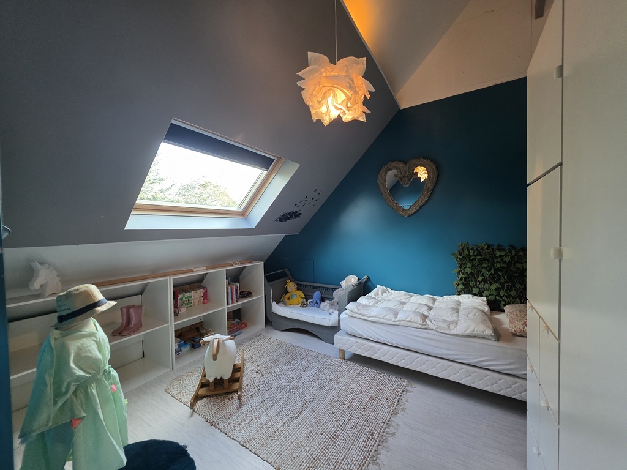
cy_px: 235
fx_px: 235
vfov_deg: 89.9
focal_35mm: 13
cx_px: 314
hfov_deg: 106.2
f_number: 1.9
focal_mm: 2.2
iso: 250
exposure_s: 1/100
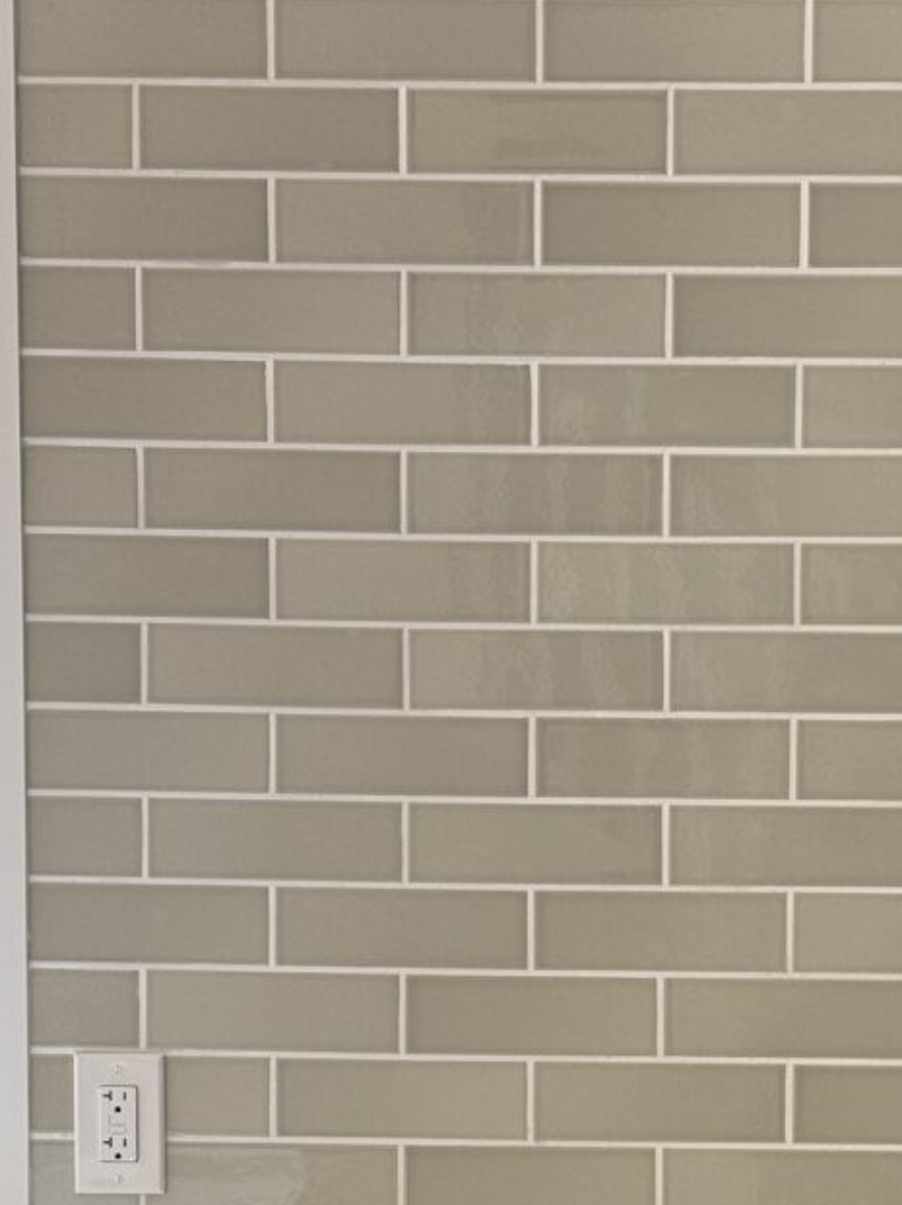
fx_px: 3443
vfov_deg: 19.5
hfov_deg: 14.8
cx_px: 727
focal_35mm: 99
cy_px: 1094
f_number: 1.78
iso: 80
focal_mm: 6.76
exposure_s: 1/121
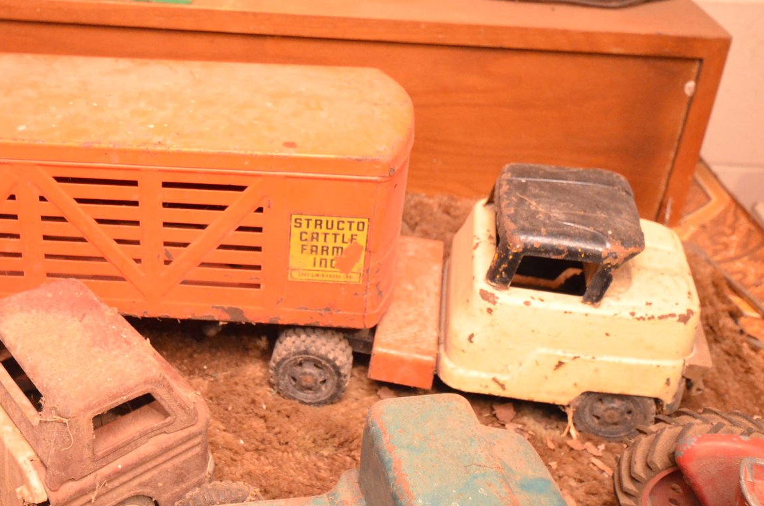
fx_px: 953
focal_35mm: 45
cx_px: 239
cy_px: 160
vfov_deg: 29.5
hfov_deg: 42.9
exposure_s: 1/60
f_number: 4.5
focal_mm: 20
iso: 3200
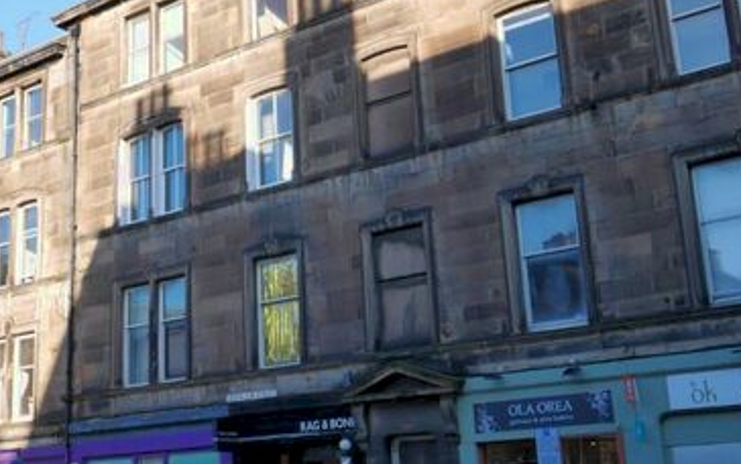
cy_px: 186
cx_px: 255
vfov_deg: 22.7
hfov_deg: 35.4
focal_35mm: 57
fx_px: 1152
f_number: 5.6
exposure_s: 1/200
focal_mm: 14
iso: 200
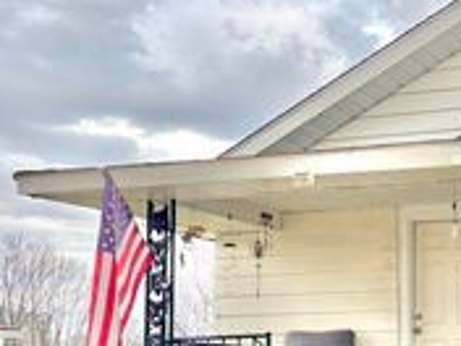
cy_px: 313
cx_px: 540
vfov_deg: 19.5
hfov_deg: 24.1
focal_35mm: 74
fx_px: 985
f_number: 1.6
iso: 50
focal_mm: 5.96
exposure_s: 1/792
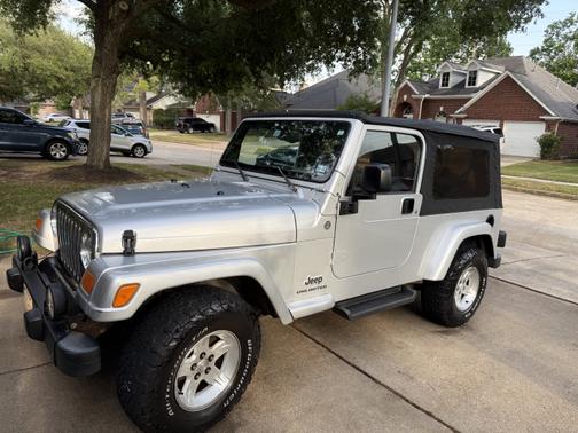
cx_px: 289
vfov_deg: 56.8
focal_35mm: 24
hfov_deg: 71.6
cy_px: 216
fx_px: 401
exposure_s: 1/840
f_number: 1.78
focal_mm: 6.76
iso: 80
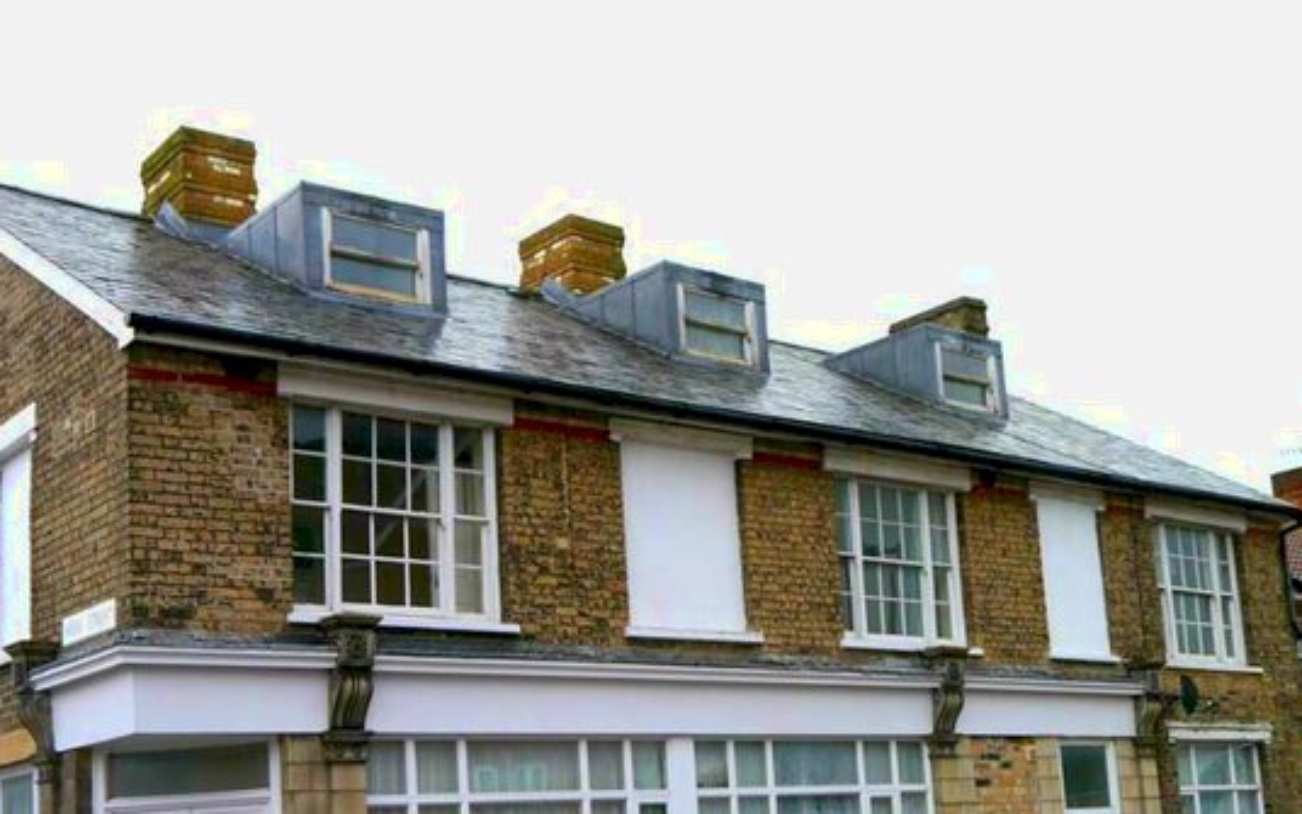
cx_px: 591
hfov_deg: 42.6
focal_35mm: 47
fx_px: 1668
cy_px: 621
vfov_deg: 27.0
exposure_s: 1/100
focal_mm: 17
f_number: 4.5
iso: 160
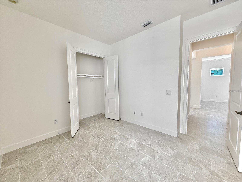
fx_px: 98
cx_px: 121
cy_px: 91
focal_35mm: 14
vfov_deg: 85.7
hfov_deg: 102.1
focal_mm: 2.22
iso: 50
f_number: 2.2
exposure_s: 1/141
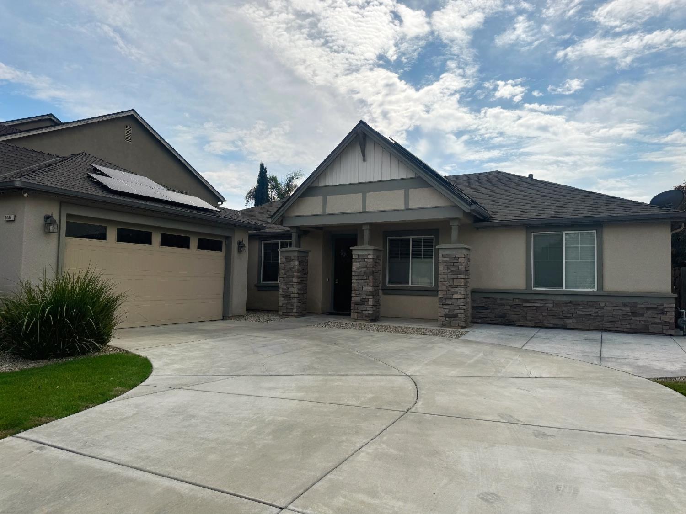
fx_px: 476
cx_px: 343
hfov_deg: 71.6
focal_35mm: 24
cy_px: 257
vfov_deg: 56.8
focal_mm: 6.76
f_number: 1.78
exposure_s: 1/12346
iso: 80
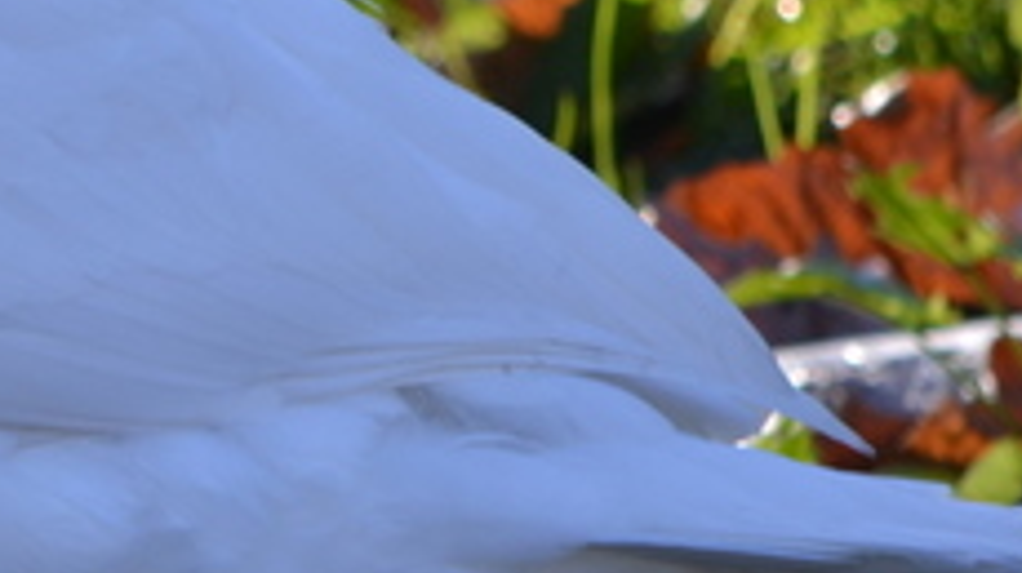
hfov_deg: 1.6
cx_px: -267
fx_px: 35503
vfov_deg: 0.9
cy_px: 118
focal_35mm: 1311
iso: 200
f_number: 5.3
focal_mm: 240
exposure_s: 1/250
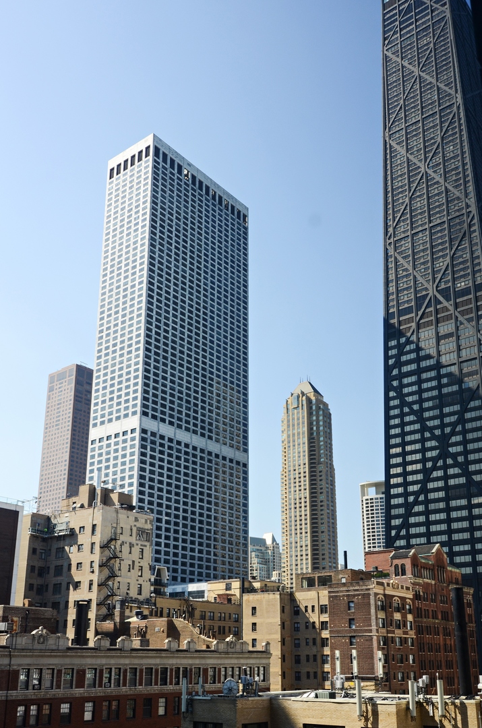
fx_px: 666
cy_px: 364
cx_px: 241
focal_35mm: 33
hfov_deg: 39.8
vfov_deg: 57.3
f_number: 9
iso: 200
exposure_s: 1/160
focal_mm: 22
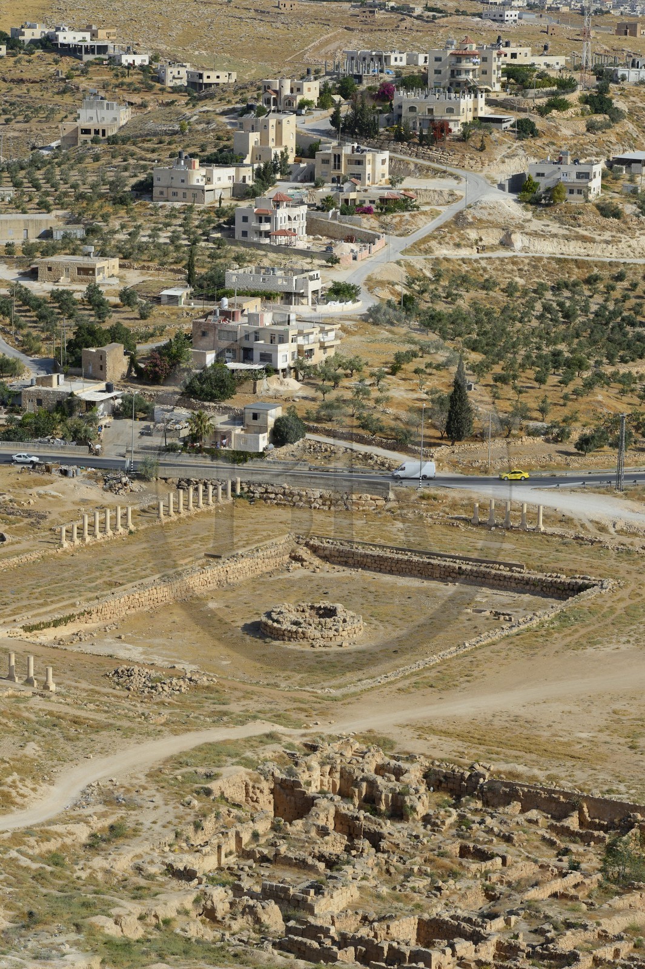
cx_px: 322
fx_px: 2825
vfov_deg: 19.5
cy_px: 484
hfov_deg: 13.0
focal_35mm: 105
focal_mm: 105
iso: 200
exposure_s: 1/320
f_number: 13
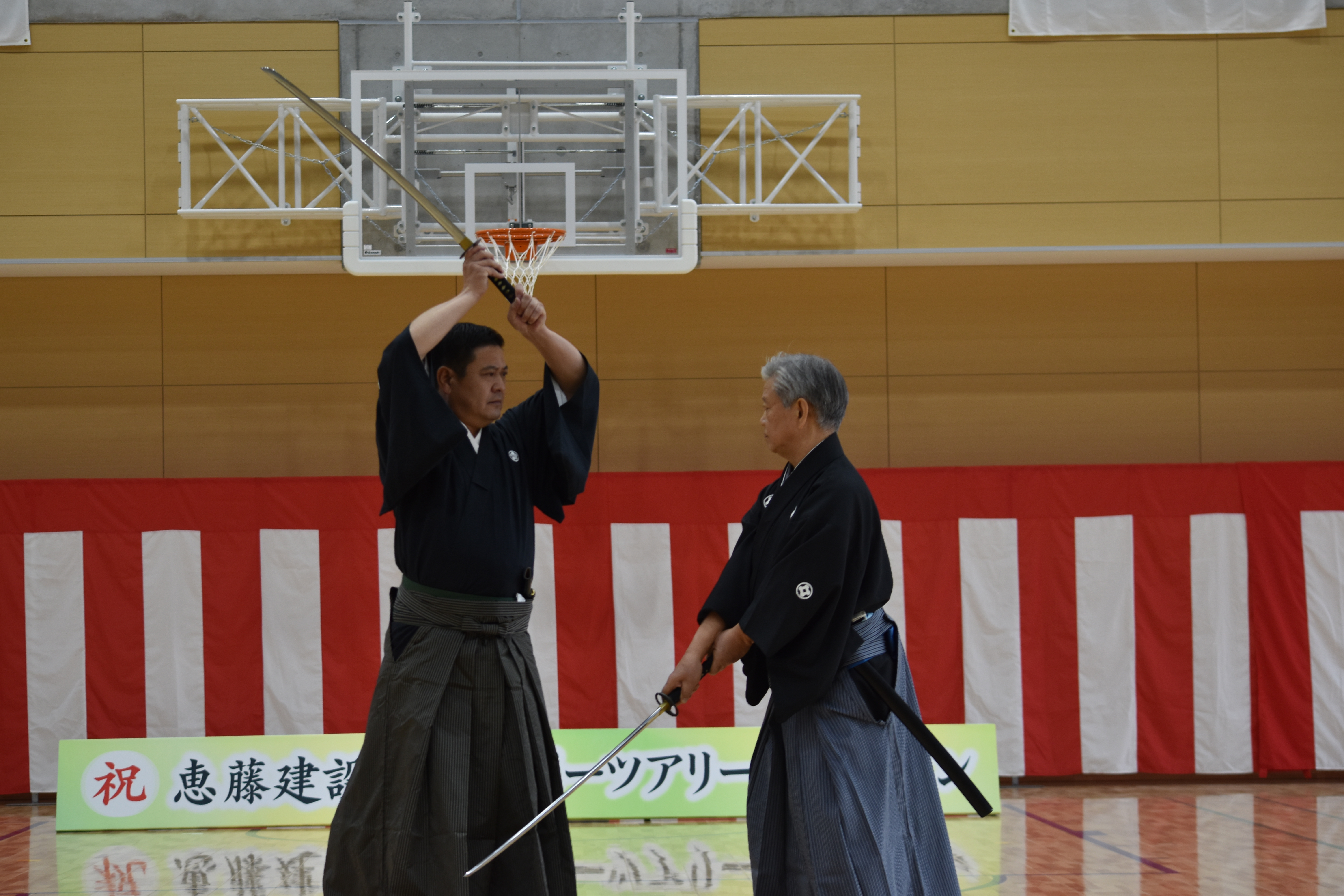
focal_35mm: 105
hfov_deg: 19.5
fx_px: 3920
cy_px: 448
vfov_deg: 13.0
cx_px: 672
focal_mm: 70
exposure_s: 1/80
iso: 400
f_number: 4.5
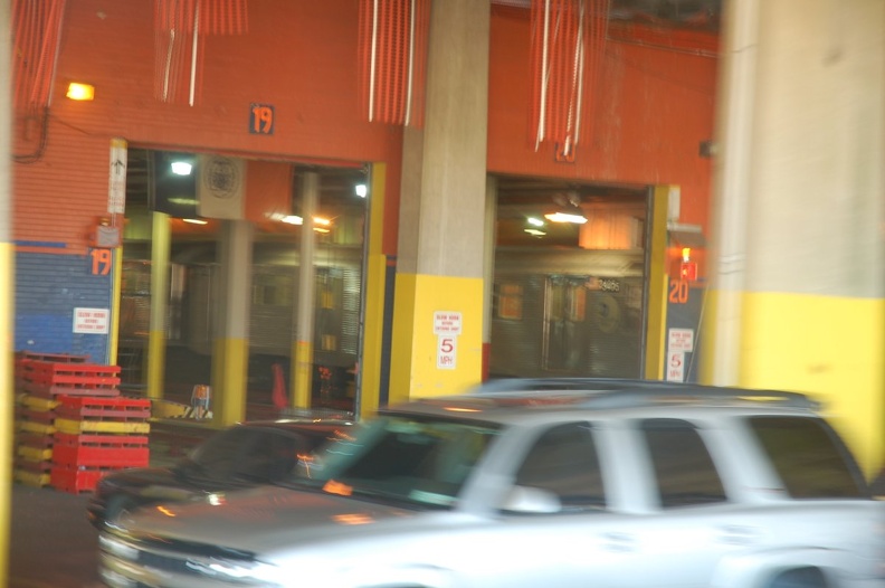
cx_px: 442
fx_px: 2578
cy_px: 294
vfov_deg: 13.0
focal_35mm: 105
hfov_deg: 19.5
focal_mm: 70
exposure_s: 1/10
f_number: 4.5
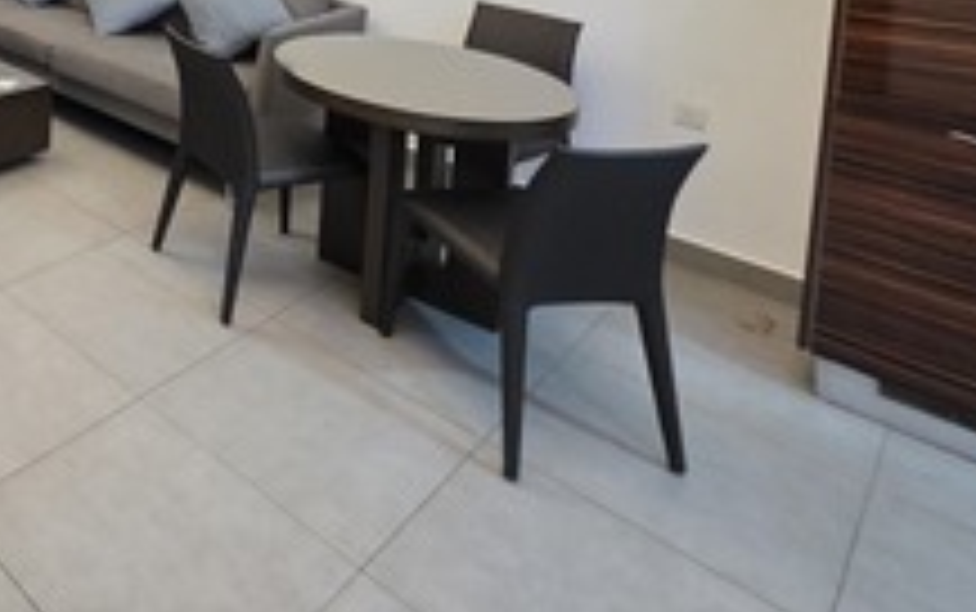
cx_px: -16
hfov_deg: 50.9
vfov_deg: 34.7
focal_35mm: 29
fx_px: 772
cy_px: -119
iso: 640
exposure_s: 1/50
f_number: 1.9
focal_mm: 2.2
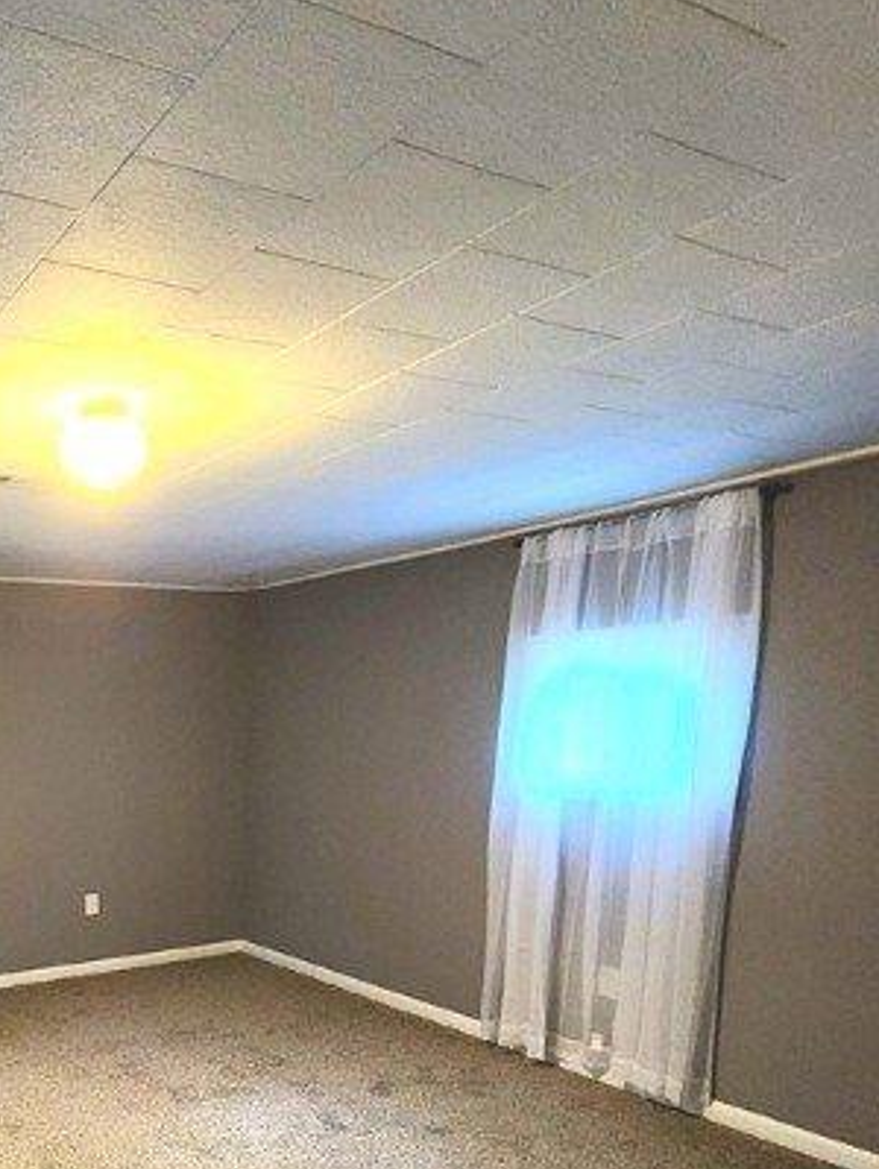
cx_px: 88
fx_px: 845
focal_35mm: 25
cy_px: 908
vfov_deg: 64.2
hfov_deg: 49.0
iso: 1000
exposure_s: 1/24
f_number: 2.2
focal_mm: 2.2
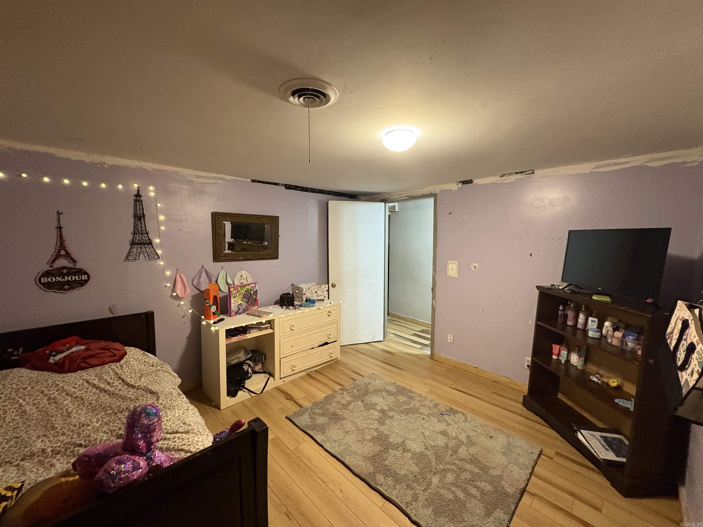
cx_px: 352
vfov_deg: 85.7
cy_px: 264
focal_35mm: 14
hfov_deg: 102.1
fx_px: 284
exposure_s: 1/60
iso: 640
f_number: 2.2
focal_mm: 2.22
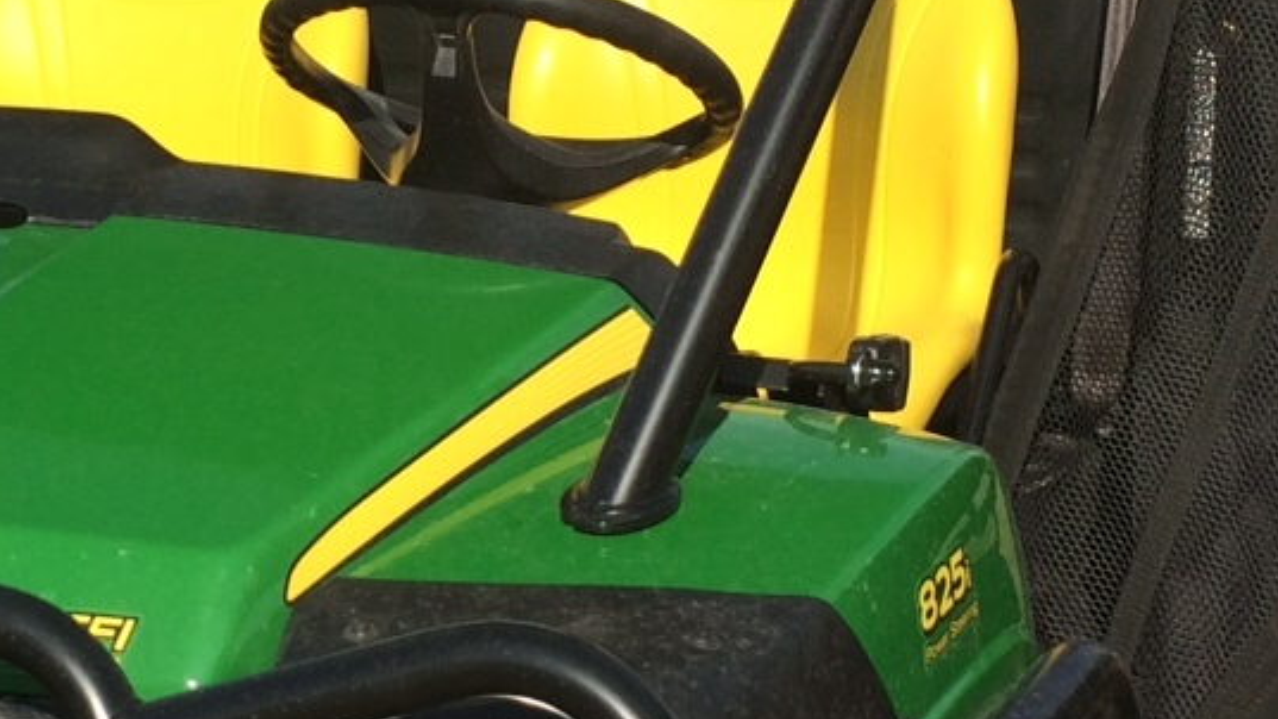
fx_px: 3253
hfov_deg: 22.0
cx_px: 297
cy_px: 321
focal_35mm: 96
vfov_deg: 12.6
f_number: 2.2
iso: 32
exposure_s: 1/2415
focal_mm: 4.15
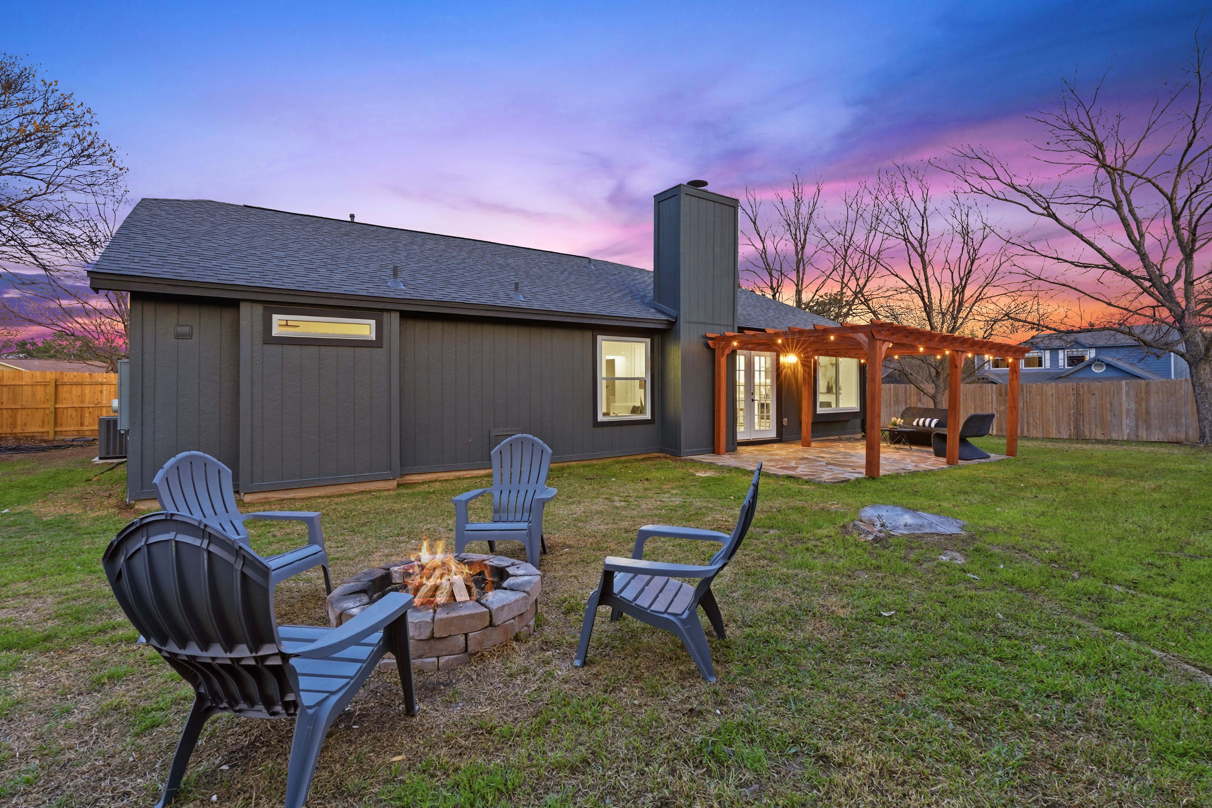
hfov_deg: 96.7
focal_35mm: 16
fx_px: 539
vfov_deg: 73.7
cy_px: 404
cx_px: 606
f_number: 9
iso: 320
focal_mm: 16
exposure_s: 1/8
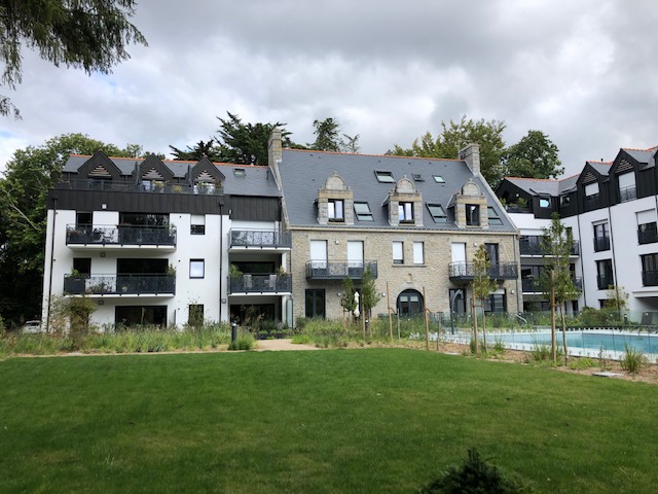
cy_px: 247
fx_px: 532
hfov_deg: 63.4
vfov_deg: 49.7
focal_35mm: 28
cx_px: 329
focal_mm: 4
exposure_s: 1/1312
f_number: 1.8
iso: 20
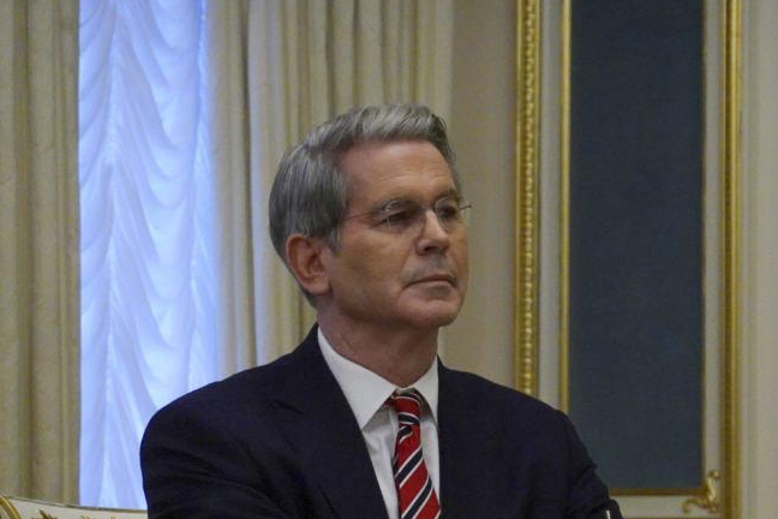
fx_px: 4689
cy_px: 384
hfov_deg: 9.5
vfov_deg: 6.3
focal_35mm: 217
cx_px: 533
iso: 2500
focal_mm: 51.61
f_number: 4.5
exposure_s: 1/250
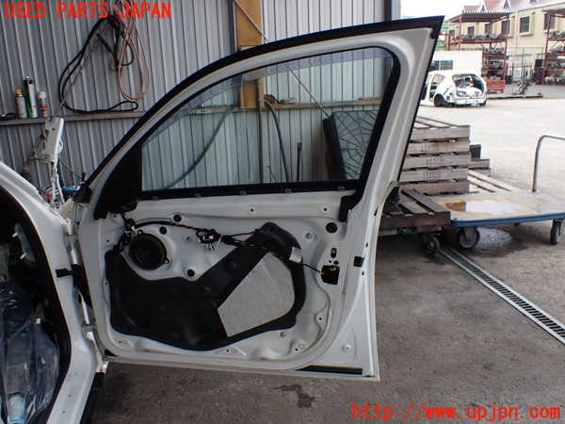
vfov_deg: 46.8
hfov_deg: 60.0
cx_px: 282
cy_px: 212
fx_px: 490
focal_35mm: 30
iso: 100
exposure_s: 1/125
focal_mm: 5.4
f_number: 3.2
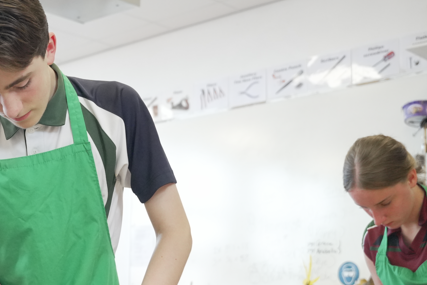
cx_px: 60
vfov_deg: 20.0
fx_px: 806
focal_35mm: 68
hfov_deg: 28.7
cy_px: 182
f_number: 2.8
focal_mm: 24
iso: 3200
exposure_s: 1/100
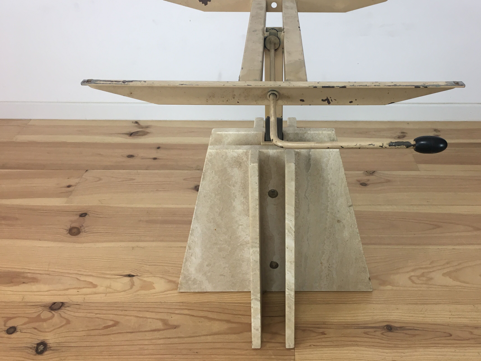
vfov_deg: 41.7
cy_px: 152
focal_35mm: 34
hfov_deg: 53.8
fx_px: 472
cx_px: 274
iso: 25
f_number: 2.2
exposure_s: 1/33
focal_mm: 4.15
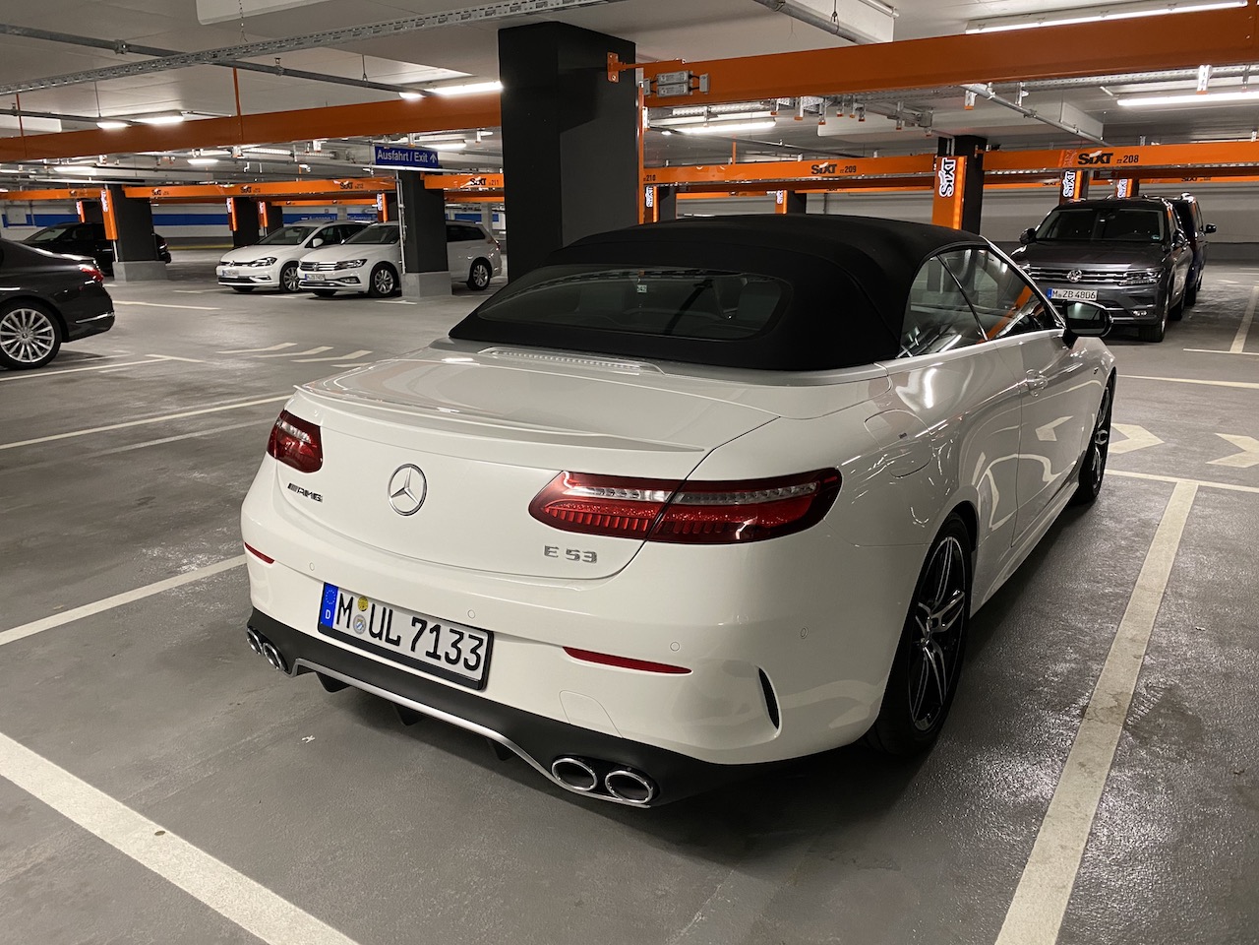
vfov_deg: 53.1
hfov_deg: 67.3
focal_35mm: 26
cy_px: 472
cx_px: 630
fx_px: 946
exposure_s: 1/50
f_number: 1.8
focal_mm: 4.25
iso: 250
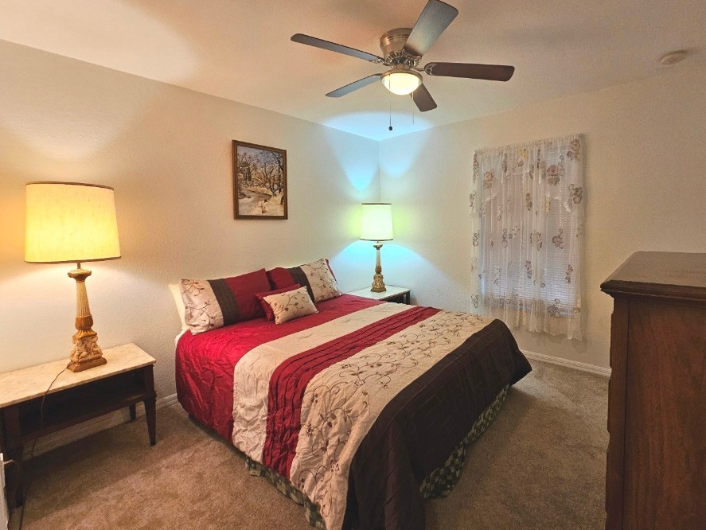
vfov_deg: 81.6
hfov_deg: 97.7
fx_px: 306
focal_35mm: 15
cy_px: 240
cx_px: 392
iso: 250
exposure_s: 1/60.2
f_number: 2.2
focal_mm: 2.2
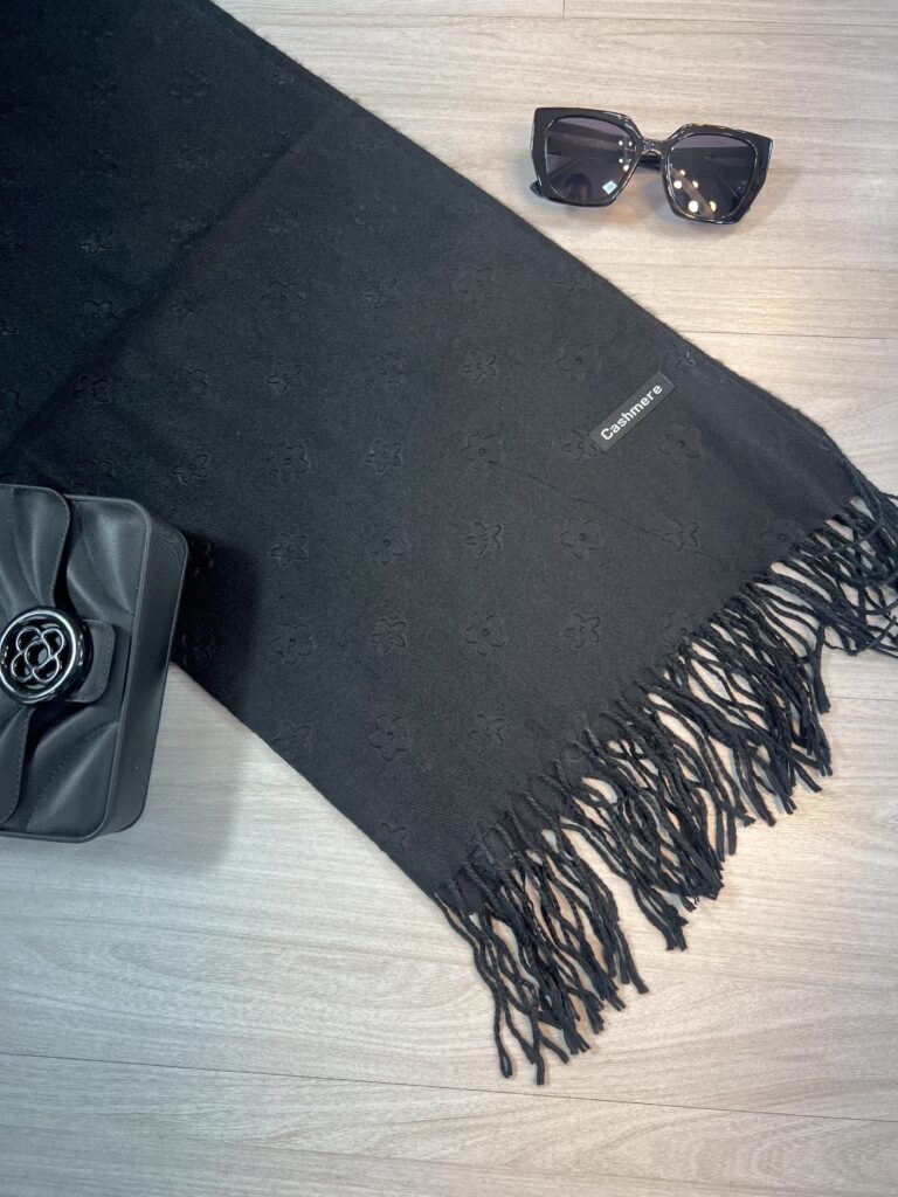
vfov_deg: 67.3
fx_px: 899
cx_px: 449
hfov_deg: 53.1
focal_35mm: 26
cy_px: 598
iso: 50
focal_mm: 5.7
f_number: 1.5
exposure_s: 1/120
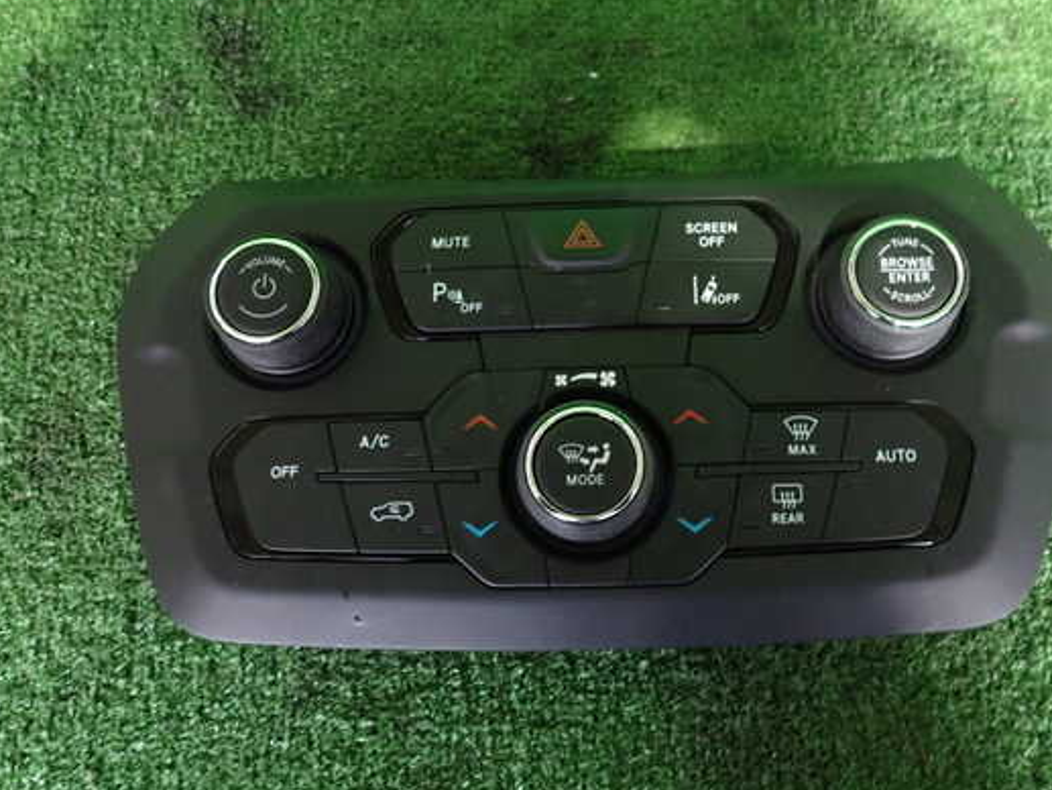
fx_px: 882
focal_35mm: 29
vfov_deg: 48.2
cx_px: 588
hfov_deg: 61.5
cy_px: 409
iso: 800
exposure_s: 1/25
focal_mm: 4.5
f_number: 2
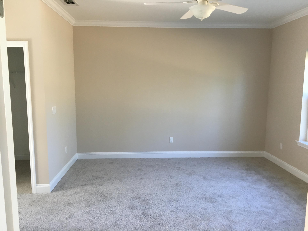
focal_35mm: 29
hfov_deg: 61.7
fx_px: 258
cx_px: 154
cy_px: 116
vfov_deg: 48.2
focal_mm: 4.15
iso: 50
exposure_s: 1/30
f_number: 2.2
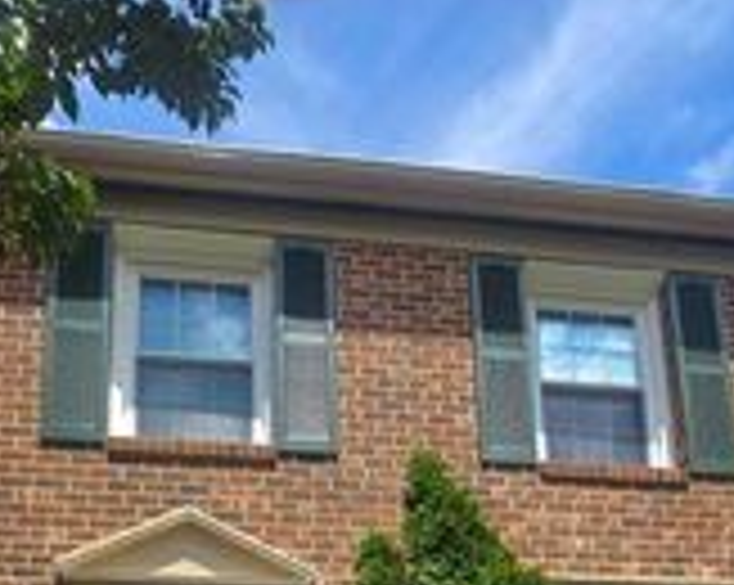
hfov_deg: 46.9
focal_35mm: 39
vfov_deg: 28.3
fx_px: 846
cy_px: 830
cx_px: 369
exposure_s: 1/1839
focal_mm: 2.2
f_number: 2.2
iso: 50
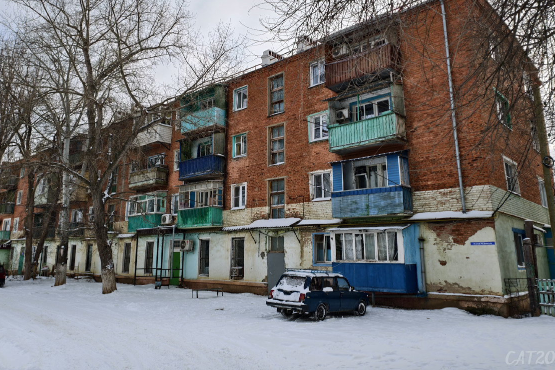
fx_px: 432
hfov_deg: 65.4
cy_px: 154
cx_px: 256
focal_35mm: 28
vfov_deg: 46.2
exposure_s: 1/1437
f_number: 1.57
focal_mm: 6.54
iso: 71
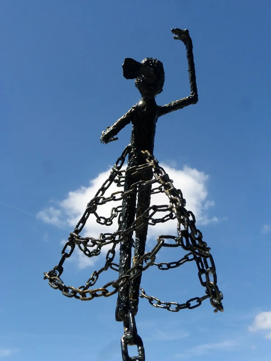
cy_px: 180
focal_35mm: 41
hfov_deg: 35.1
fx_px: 428
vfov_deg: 45.8
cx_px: 136
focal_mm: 7.4
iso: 100
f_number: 3.9
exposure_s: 1/800
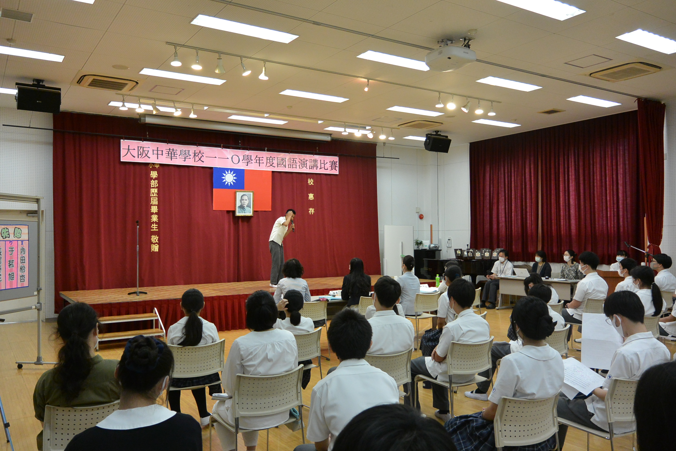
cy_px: 226
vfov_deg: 45.0
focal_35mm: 29
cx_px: 338
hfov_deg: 63.7
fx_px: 545
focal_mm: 11
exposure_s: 1/125
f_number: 3.5
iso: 450
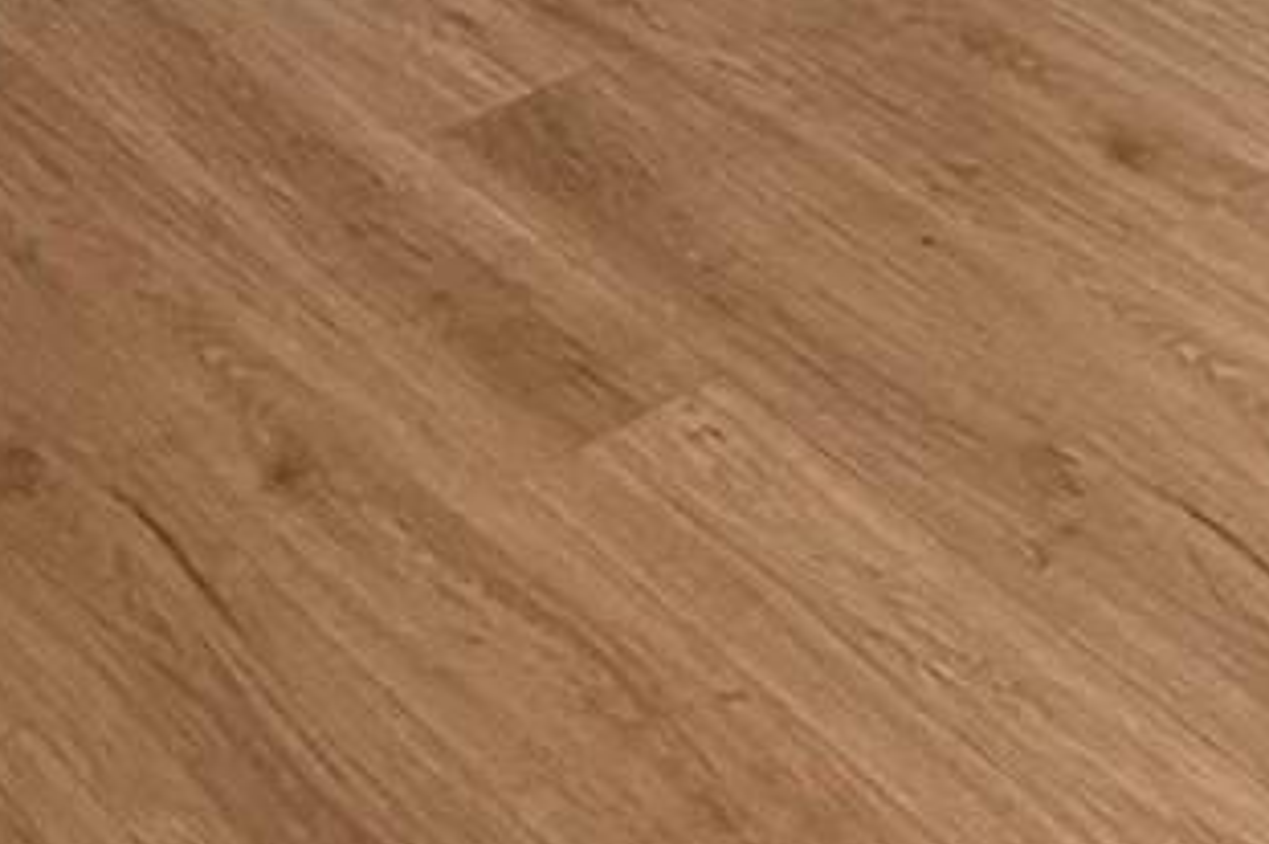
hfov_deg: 21.2
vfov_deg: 12.7
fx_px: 3382
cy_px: -754
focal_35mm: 96
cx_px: 726
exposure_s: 1/120
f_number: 2.2
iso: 250
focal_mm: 2.22
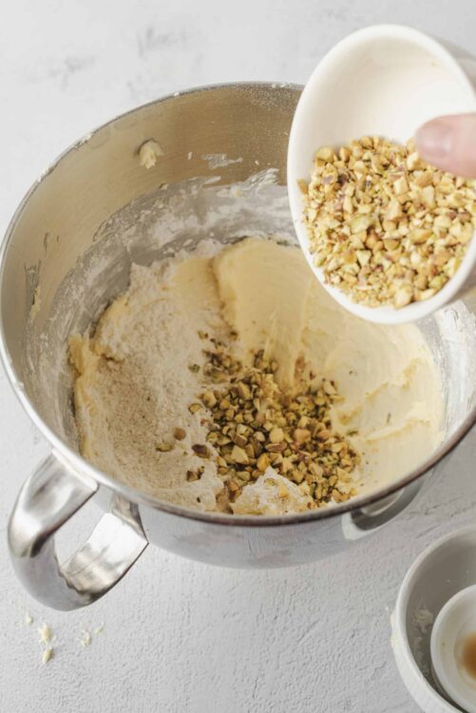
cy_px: 356
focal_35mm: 50
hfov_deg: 27.0
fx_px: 990
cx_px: 238
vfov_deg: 39.6
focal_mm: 50
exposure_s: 1/60
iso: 200
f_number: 6.3
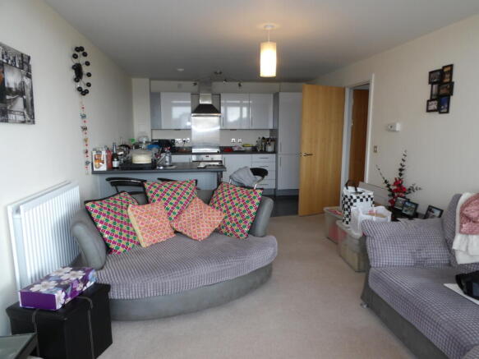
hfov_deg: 71.6
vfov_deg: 56.8
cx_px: 240
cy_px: 180
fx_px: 332
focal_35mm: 24
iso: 200
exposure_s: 1/17
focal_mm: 4.3
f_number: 4.1
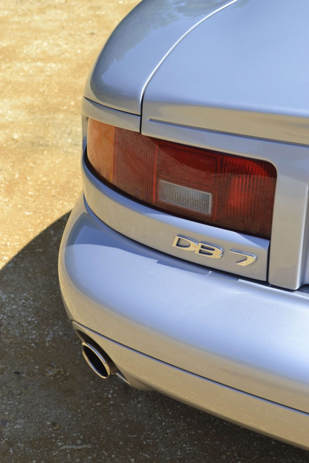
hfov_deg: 22.6
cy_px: 232
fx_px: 773
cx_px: 154
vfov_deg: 33.4
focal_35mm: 60
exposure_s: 1/400
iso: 200
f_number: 7.1
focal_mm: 40
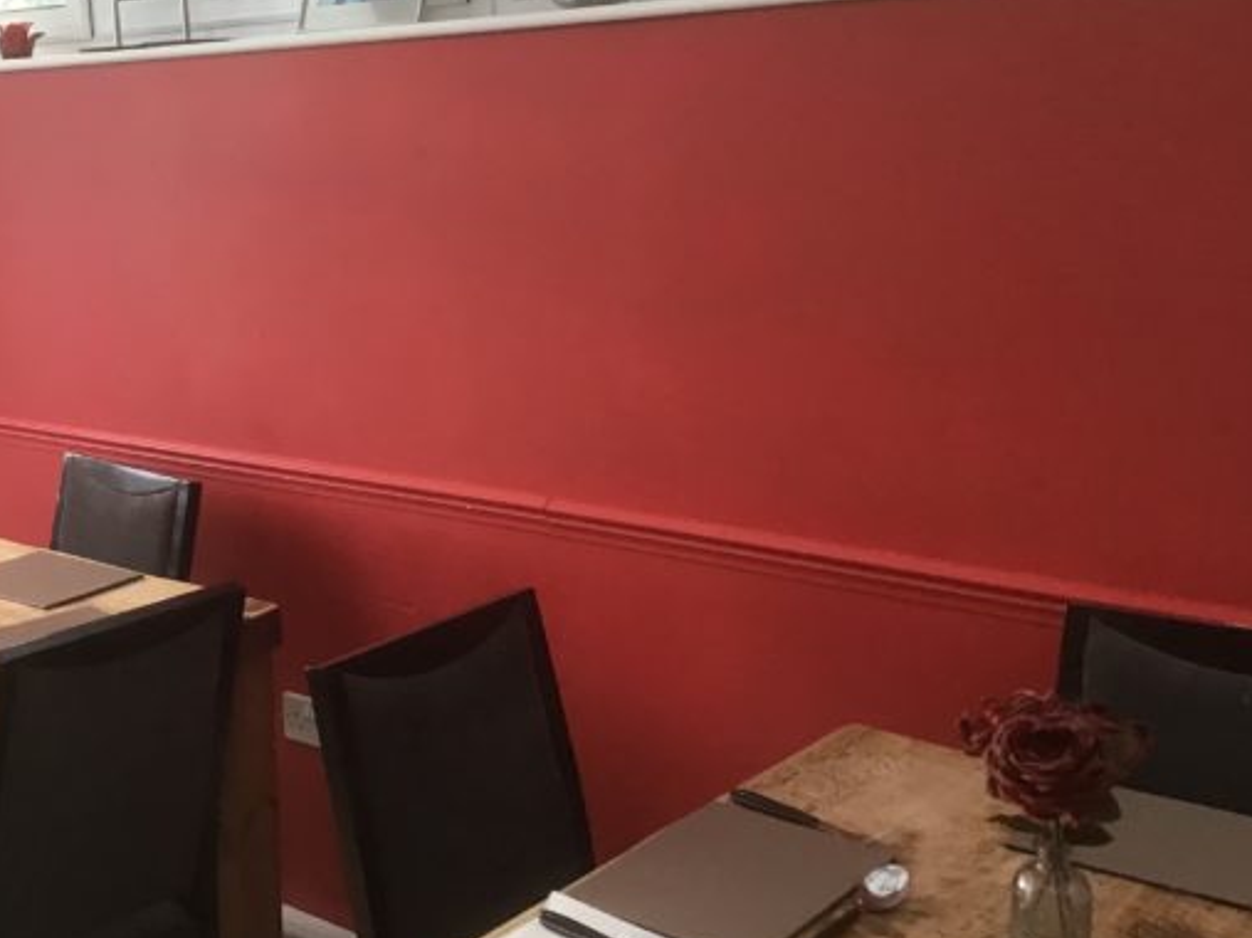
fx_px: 1700
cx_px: 328
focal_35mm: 47
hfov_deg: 39.5
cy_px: 378
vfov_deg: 30.8
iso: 125
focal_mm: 3.3
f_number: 2.4
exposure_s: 1/33
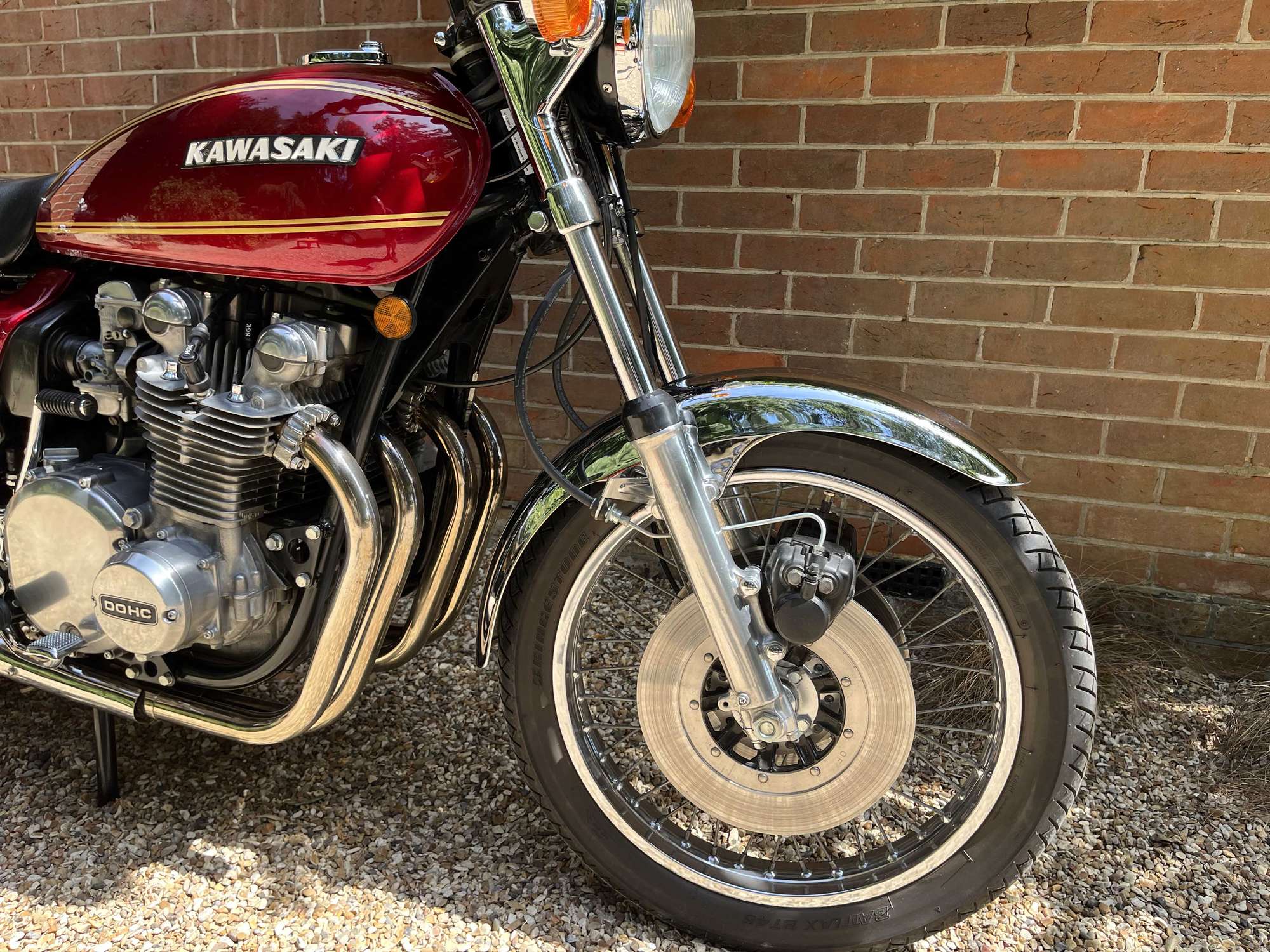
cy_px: 476
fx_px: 954
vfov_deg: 53.1
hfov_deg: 67.3
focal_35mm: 26
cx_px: 635
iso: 50
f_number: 1.6
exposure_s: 1/491
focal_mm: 5.1
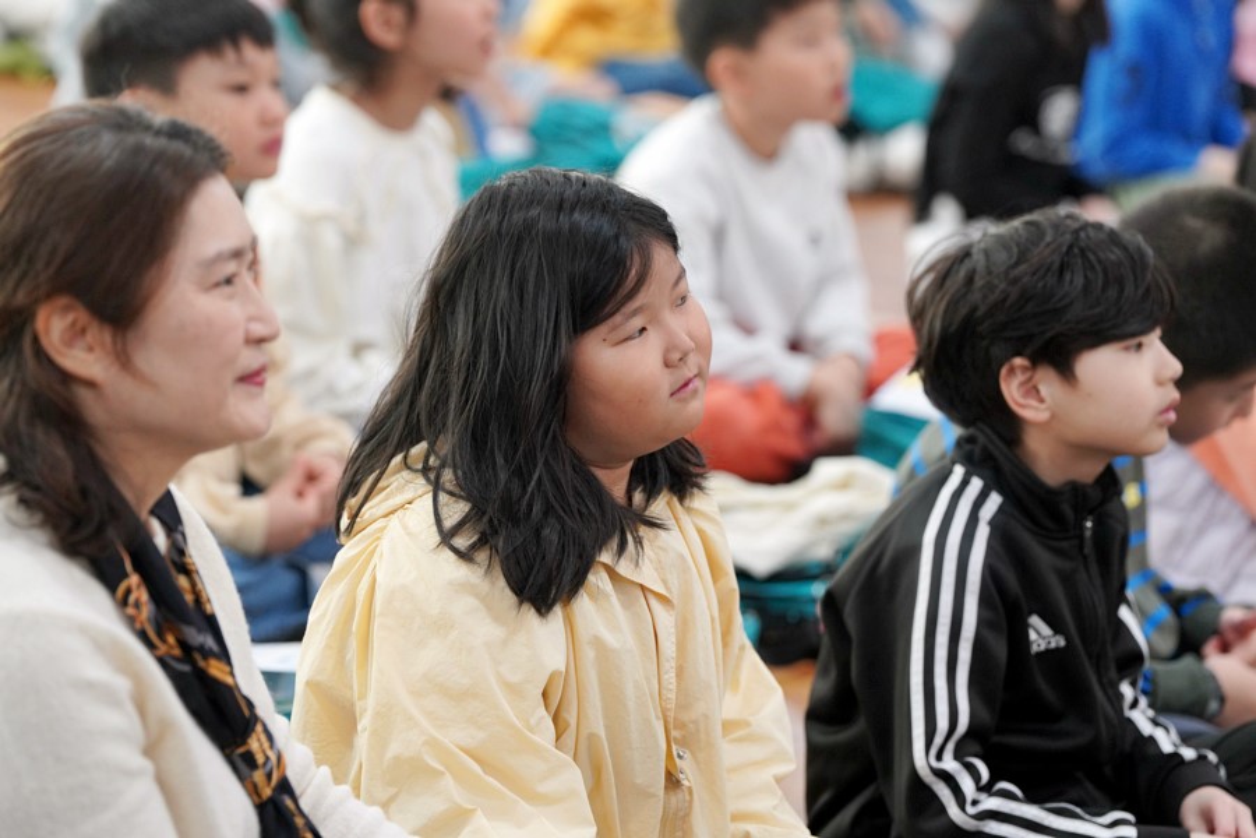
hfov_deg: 13.5
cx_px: 628
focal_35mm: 152
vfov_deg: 9.0
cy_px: 419
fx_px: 5303
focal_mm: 152
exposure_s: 1/160
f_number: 4
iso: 2000
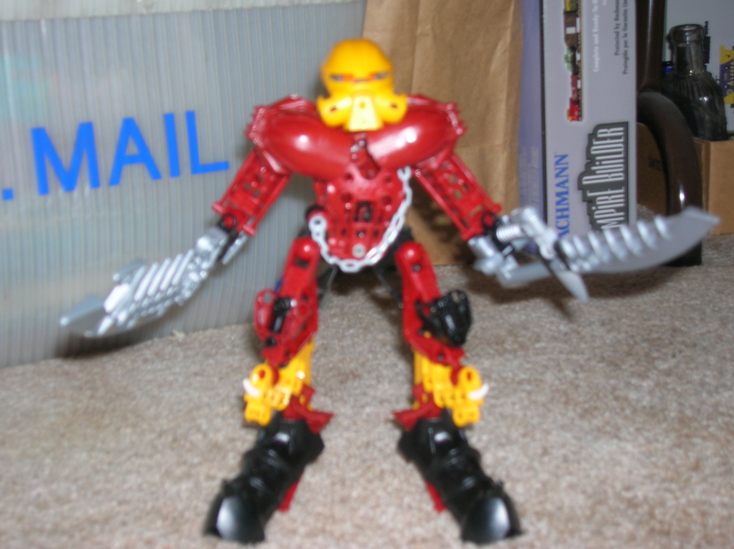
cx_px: 367
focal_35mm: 58
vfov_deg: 25.2
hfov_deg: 33.3
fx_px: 1229
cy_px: 274
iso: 50
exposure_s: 1/60.1
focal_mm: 9.7
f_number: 3.5
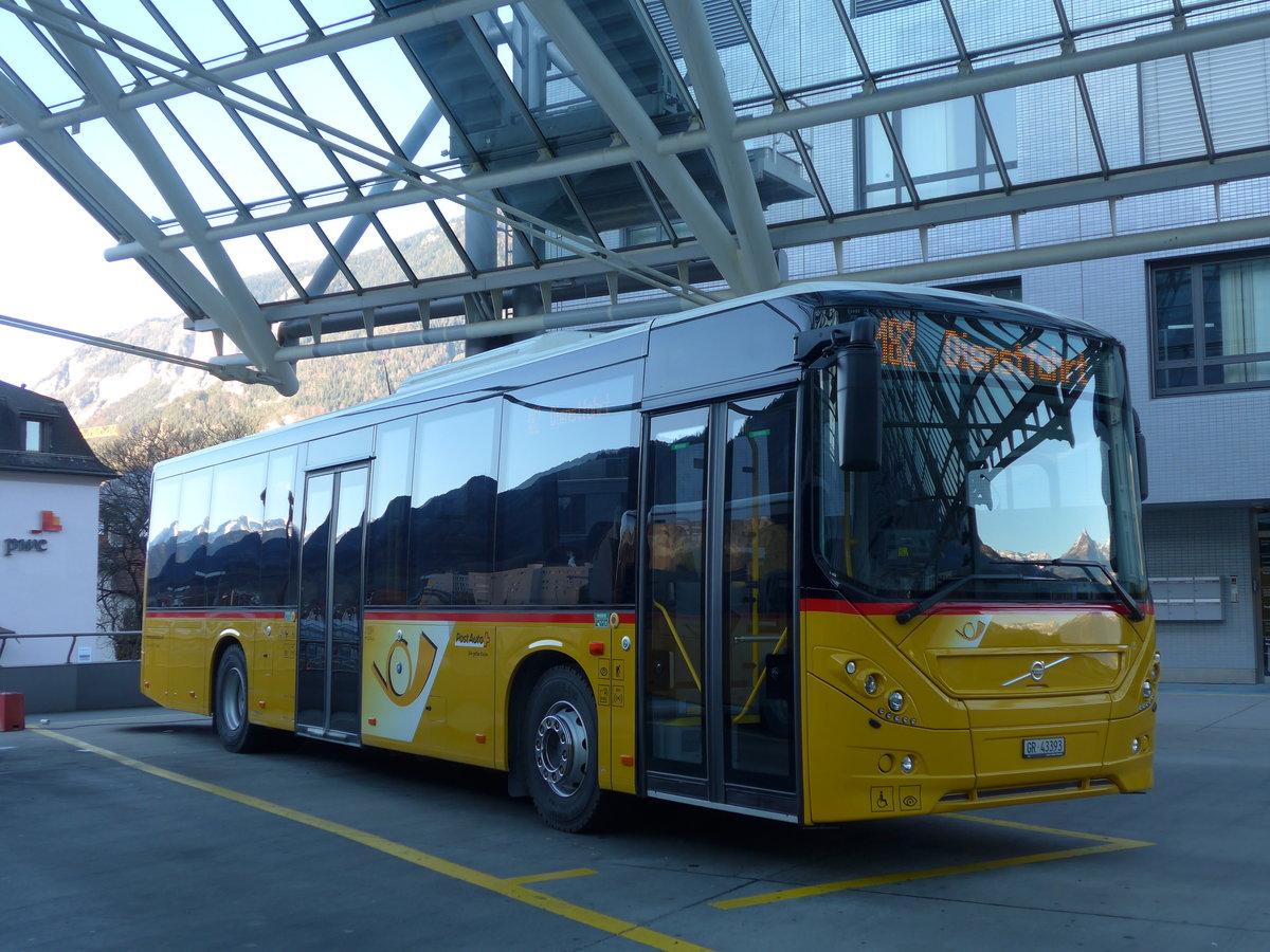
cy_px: 476
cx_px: 635
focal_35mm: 41
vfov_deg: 35.1
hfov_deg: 45.8
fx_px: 1504
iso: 80
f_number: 2.8
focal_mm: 8.4
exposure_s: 1/160
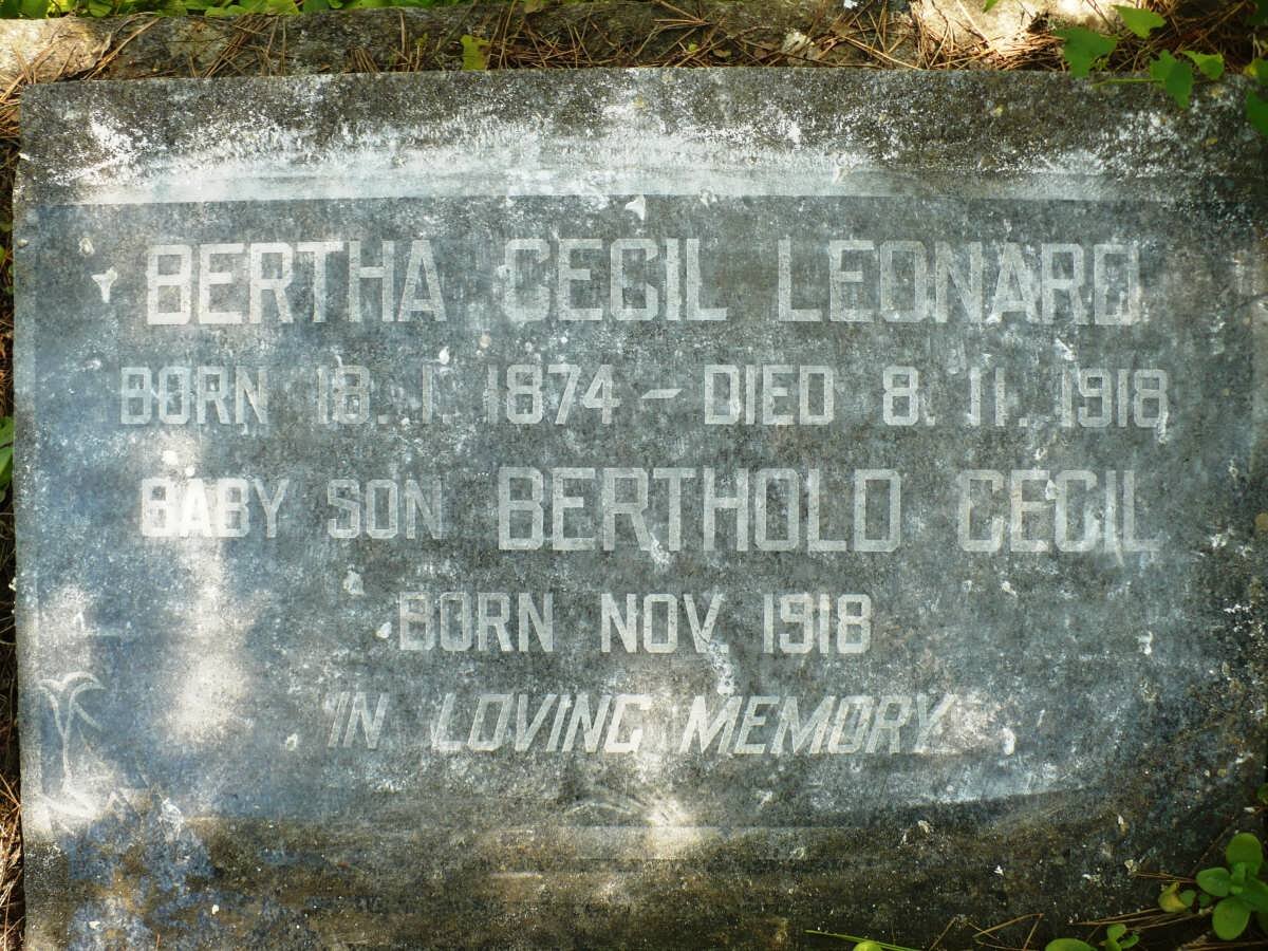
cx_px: 634
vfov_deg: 38.7
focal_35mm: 37
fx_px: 1355
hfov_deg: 50.1
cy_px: 476
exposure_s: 1/60
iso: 100
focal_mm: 6.1
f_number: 2.8
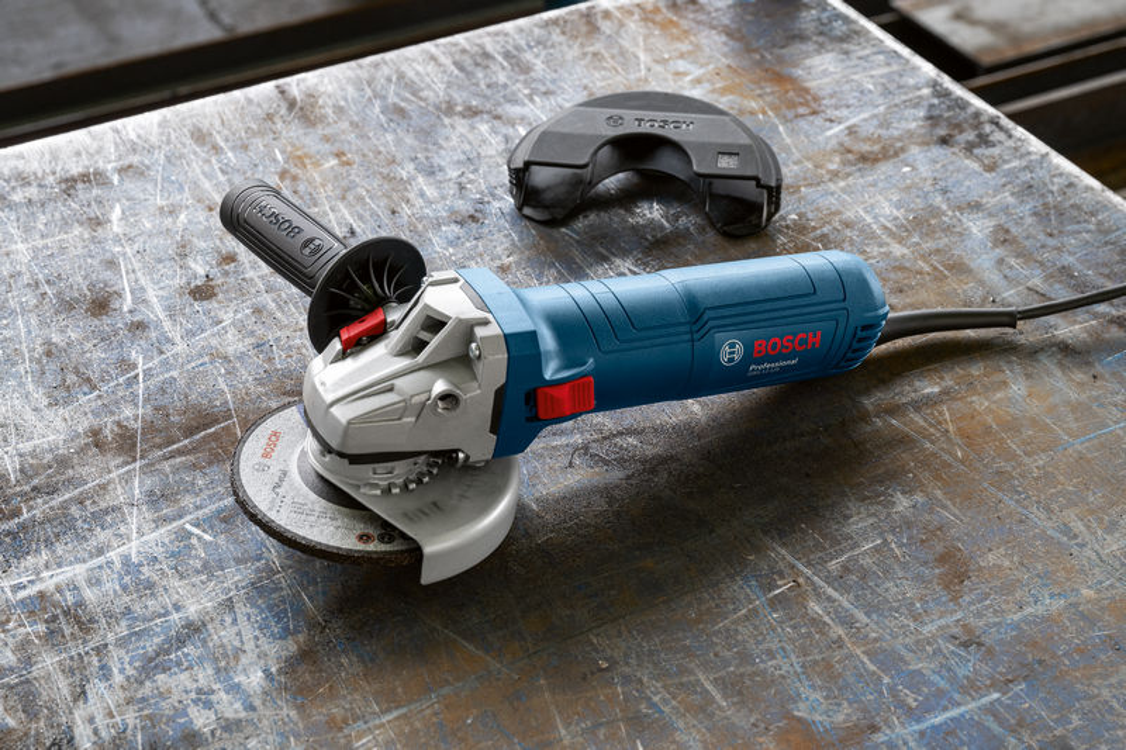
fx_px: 1751
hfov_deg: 35.6
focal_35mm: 56
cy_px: 375
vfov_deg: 24.2
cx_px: 563
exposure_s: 1/20
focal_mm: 56
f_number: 8
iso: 400
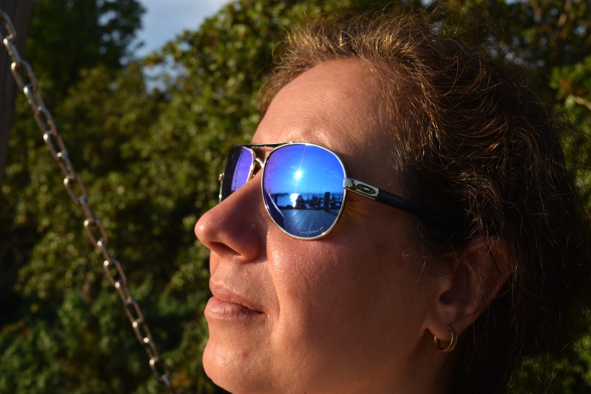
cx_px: 296
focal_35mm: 44
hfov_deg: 45.0
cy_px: 197
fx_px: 714
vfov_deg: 30.8
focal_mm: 29
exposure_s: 1/640
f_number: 7.1
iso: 200
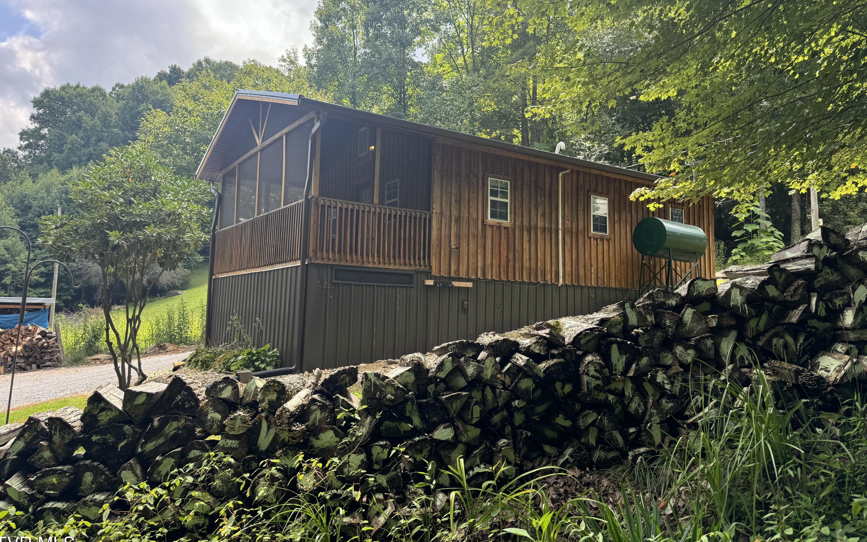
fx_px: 614
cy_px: 242
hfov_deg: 70.4
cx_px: 436
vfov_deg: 47.5
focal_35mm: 26
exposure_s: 1/604
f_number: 1.78
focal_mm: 6.76
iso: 80
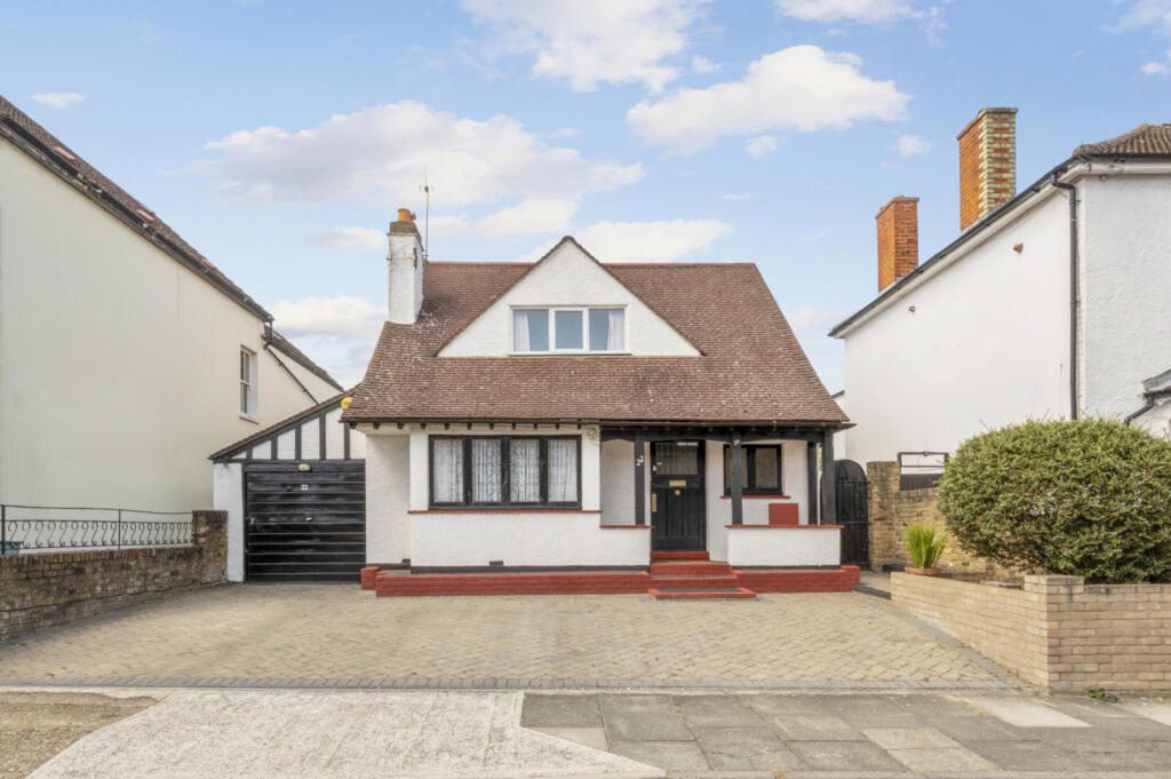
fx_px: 455
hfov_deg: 104.3
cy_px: 390
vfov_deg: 81.1
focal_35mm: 14
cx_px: 586
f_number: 16
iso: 200
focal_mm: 14
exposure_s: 1/40
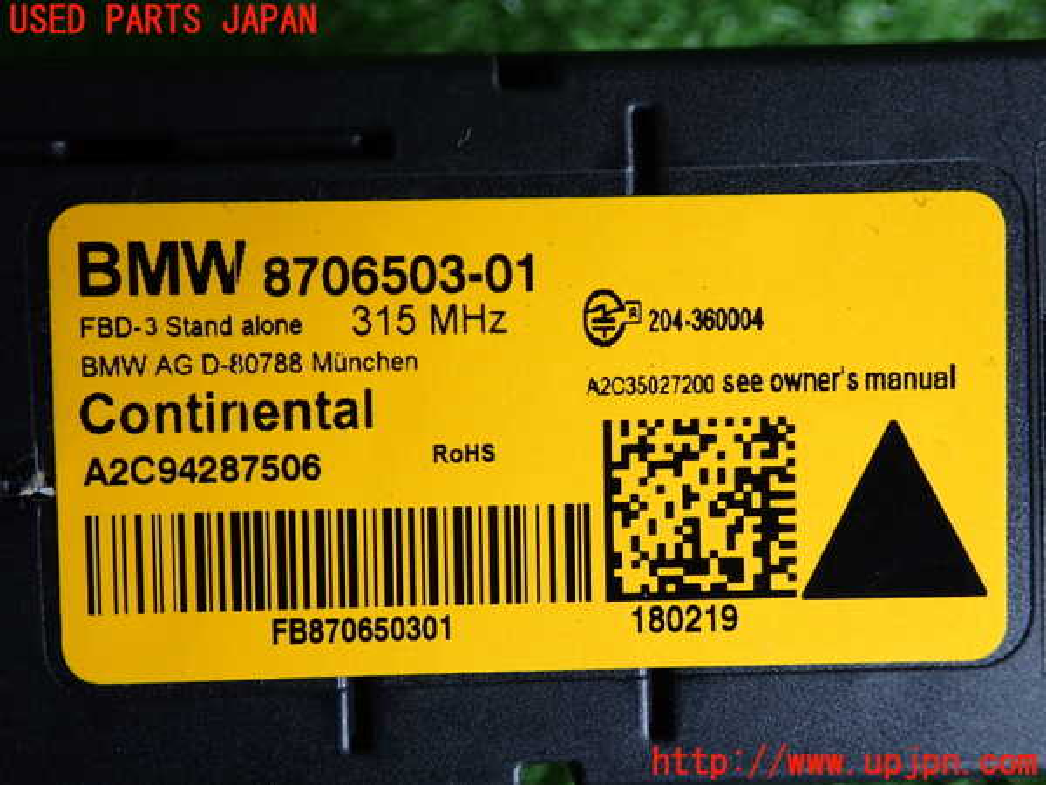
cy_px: 392
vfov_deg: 29.1
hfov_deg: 38.2
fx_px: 1511
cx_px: 523
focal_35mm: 50
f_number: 3.2
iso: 200
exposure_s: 1/100
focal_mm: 9.01
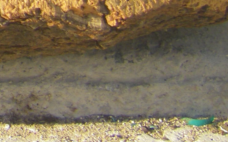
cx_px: -202
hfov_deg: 10.6
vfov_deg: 6.8
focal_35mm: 184
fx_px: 1143
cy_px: -195
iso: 64
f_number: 3.5
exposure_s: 1/250
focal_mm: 6.3
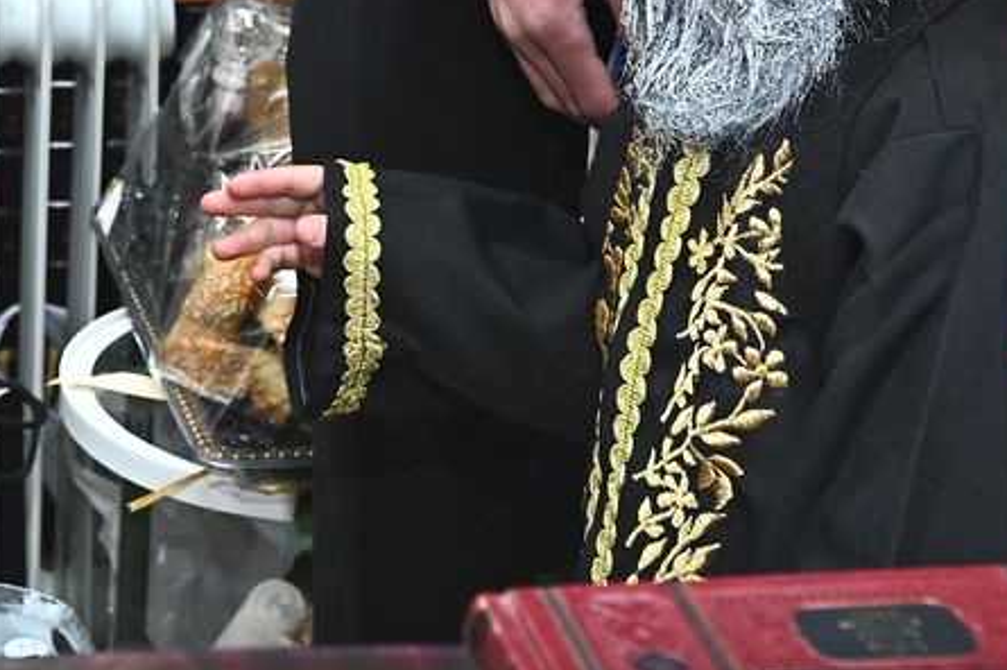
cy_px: -224
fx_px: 2991
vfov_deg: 12.4
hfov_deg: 18.6
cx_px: 14
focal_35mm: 107
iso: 1250
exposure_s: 1/125
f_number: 5
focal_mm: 34
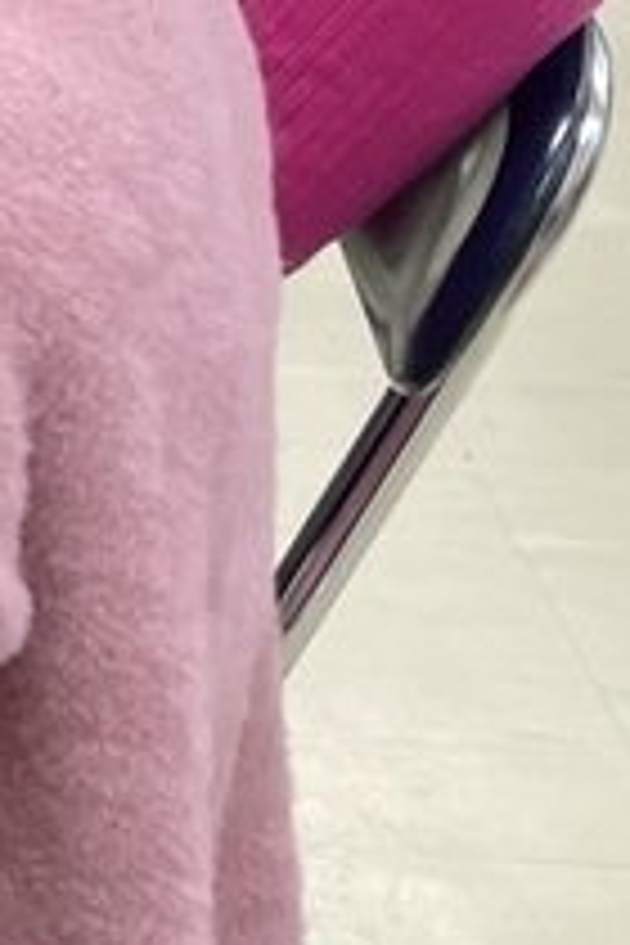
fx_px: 3465
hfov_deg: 8.2
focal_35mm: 132
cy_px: -504
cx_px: -1485
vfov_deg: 14.4
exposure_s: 1/60
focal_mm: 4.2
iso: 80
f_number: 1.6
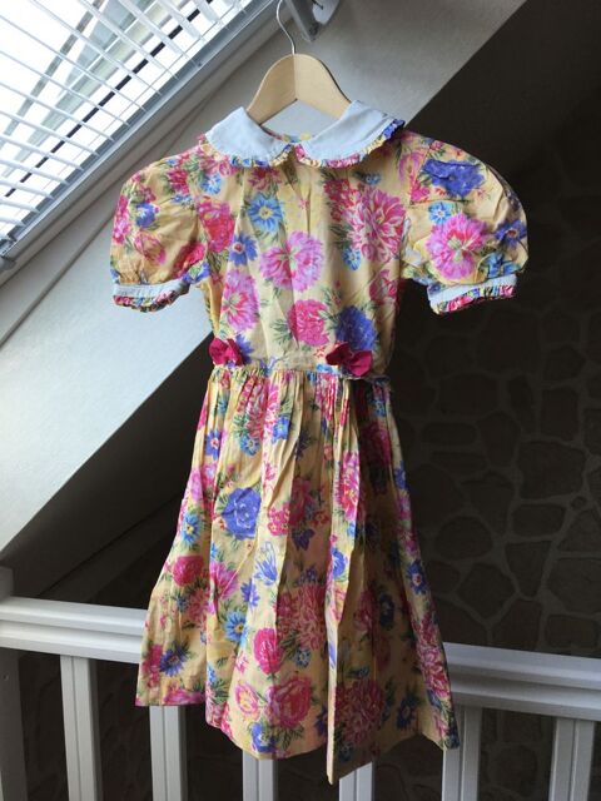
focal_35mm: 29
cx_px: 300
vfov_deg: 61.7
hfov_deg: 48.2
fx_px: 671
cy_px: 400
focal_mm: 4.15
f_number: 2.2
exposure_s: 1/50
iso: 25
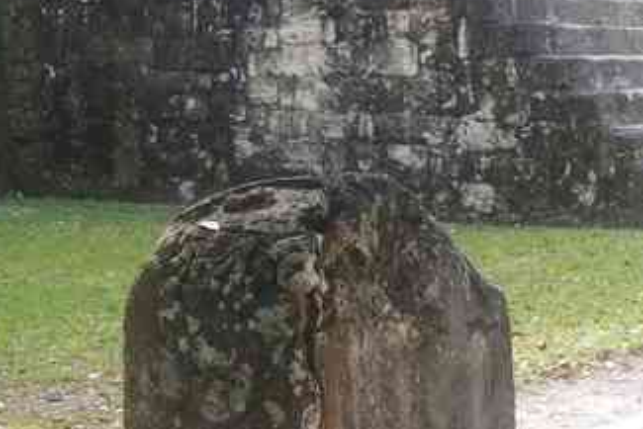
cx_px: 426
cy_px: -38
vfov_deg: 10.9
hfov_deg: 16.5
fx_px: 2217
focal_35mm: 124
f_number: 6.3
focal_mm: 26.9
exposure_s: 1/50
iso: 200
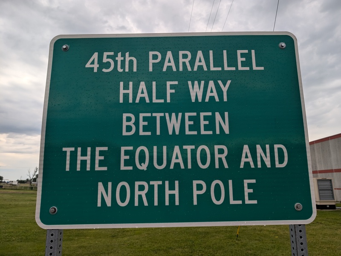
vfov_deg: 56.9
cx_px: 170
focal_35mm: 24
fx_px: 237
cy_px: 128
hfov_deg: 71.5
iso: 21
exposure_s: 1/392
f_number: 1.68
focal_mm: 6.9
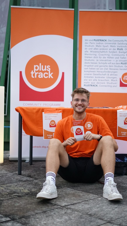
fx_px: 329
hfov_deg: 21.8
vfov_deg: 37.9
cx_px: 67
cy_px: 114
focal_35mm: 55
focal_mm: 50
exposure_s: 1/1000
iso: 3200
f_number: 1.8
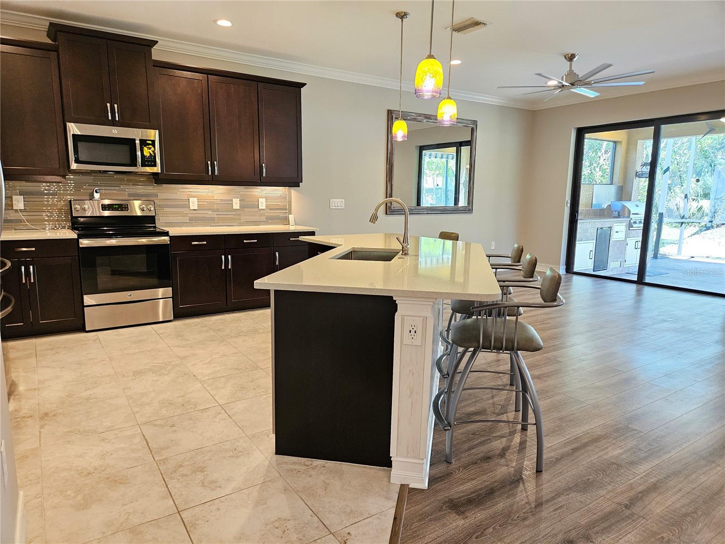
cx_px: 362
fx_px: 482
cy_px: 272
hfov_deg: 73.9
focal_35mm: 23
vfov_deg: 58.9
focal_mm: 5.4
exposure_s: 1/120
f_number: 1.8
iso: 800
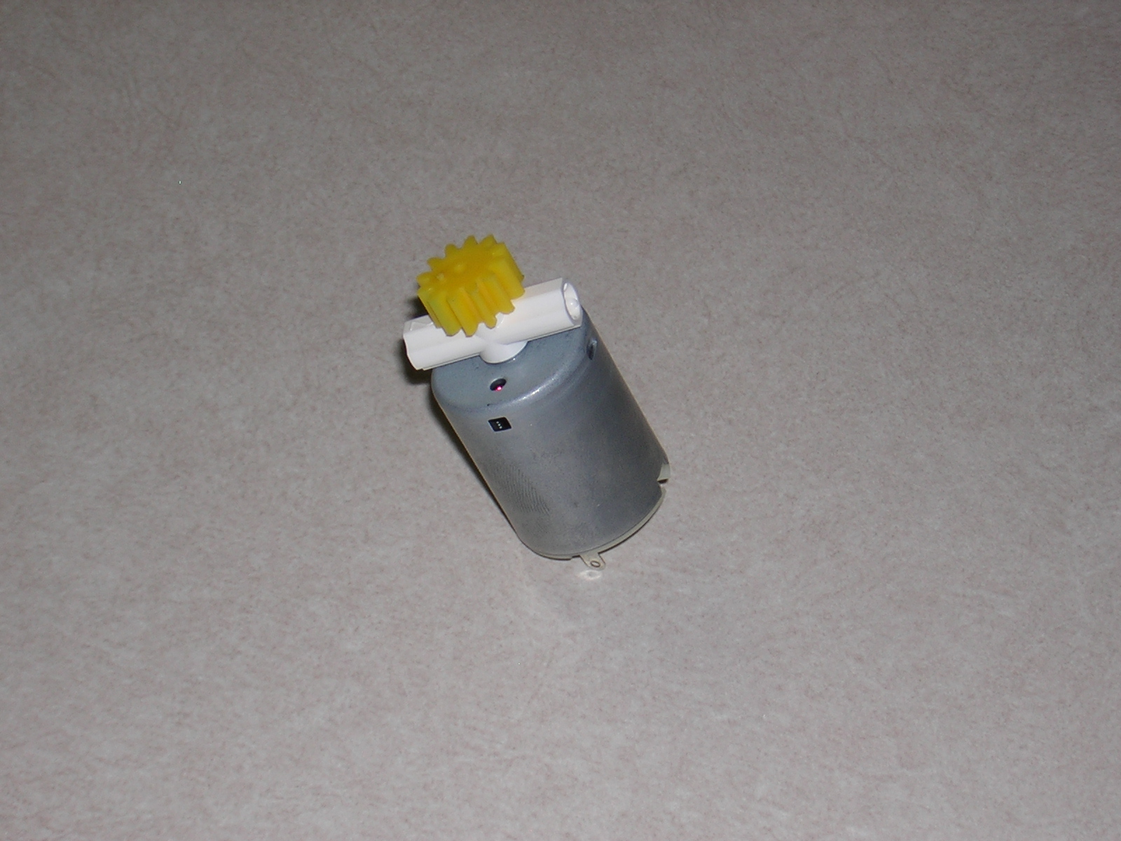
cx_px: 560
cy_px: 420
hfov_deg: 18.2
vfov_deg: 13.7
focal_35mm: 108
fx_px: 3497
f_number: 4.7
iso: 100
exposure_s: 1/60.1
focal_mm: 14.1
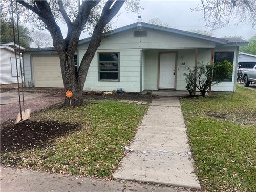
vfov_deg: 53.1
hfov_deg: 67.3
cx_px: 128
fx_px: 192
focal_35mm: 26
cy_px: 96
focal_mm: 5.7
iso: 50
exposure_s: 1/187
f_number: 1.5
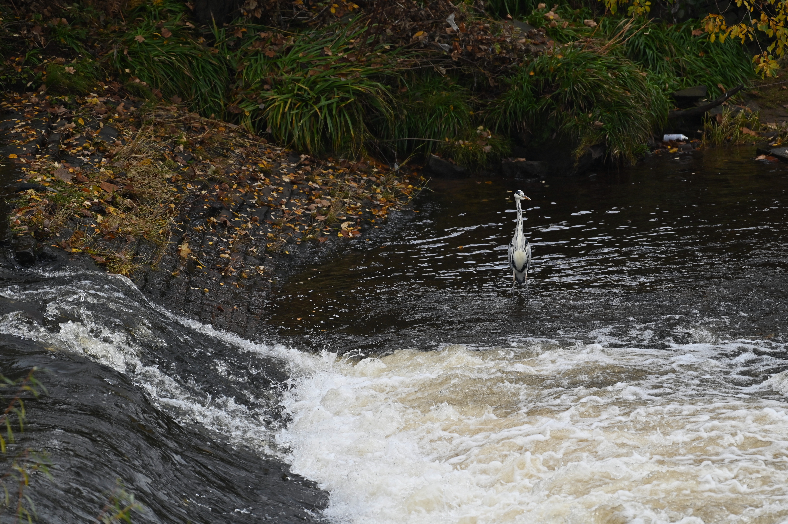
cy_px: 262
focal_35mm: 400
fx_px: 8750
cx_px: 394
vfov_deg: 3.4
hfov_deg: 5.2
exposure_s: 1/500
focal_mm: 400
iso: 400
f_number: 5.6
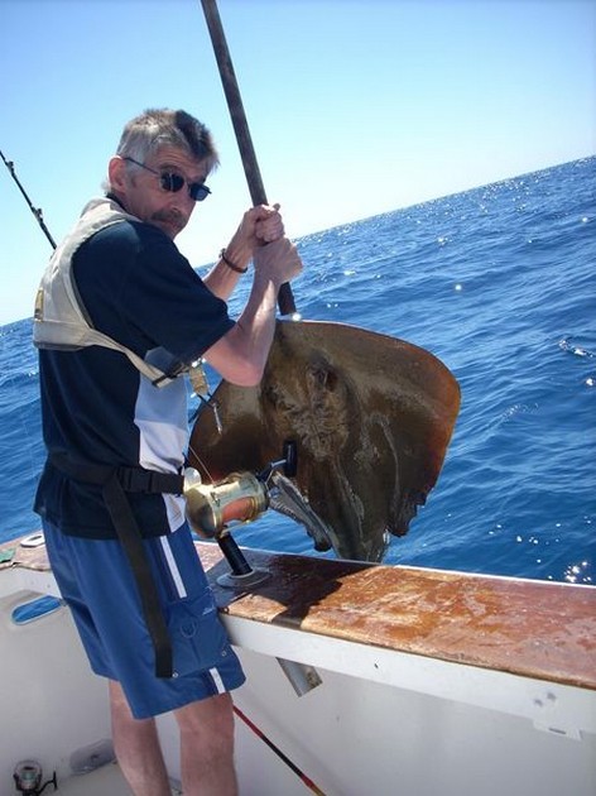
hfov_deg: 38.6
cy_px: 398
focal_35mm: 37
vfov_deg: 50.2
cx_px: 298
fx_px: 850
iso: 64
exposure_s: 1/185
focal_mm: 6.2
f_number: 5.6
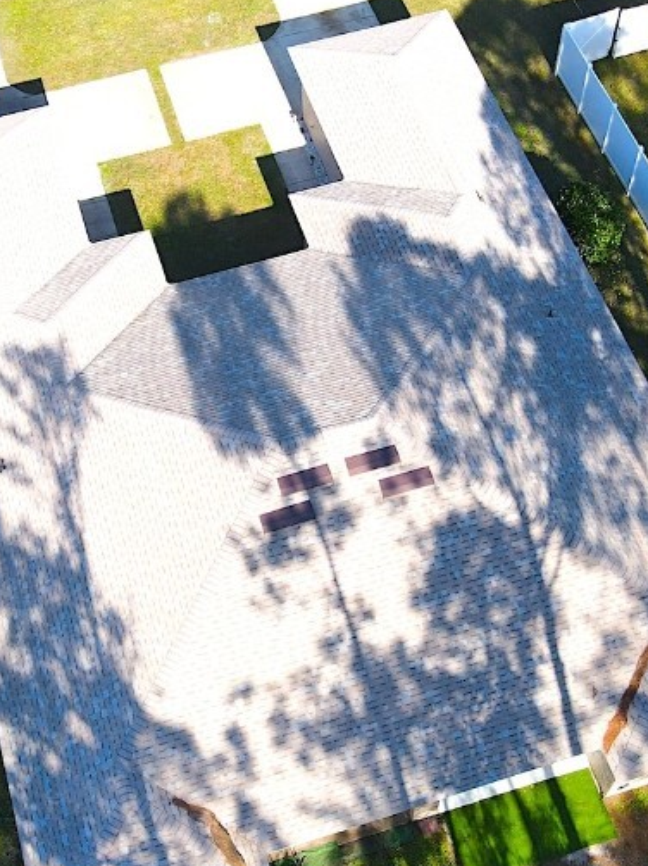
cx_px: 290
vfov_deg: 38.8
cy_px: 505
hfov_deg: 29.6
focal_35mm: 49
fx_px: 1224
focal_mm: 4.5
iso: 100
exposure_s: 1/320
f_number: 2.8
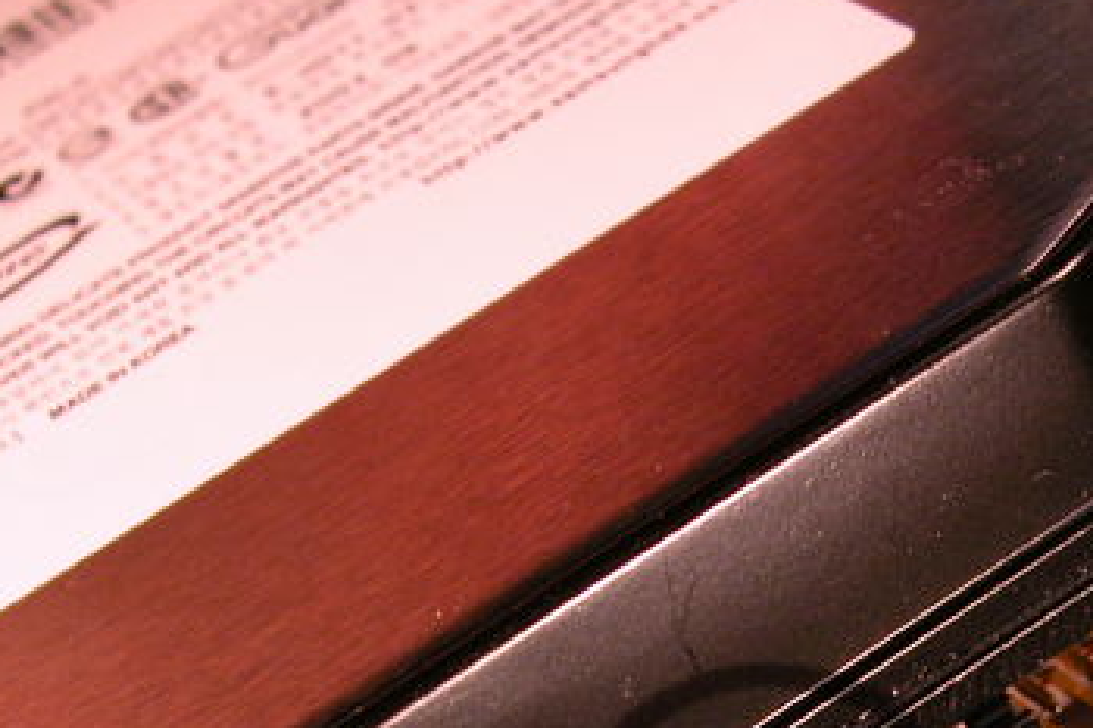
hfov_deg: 17.1
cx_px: 768
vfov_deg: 11.3
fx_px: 3611
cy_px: 869
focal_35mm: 119
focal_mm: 12.7
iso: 100
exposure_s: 1/34.3
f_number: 4.8
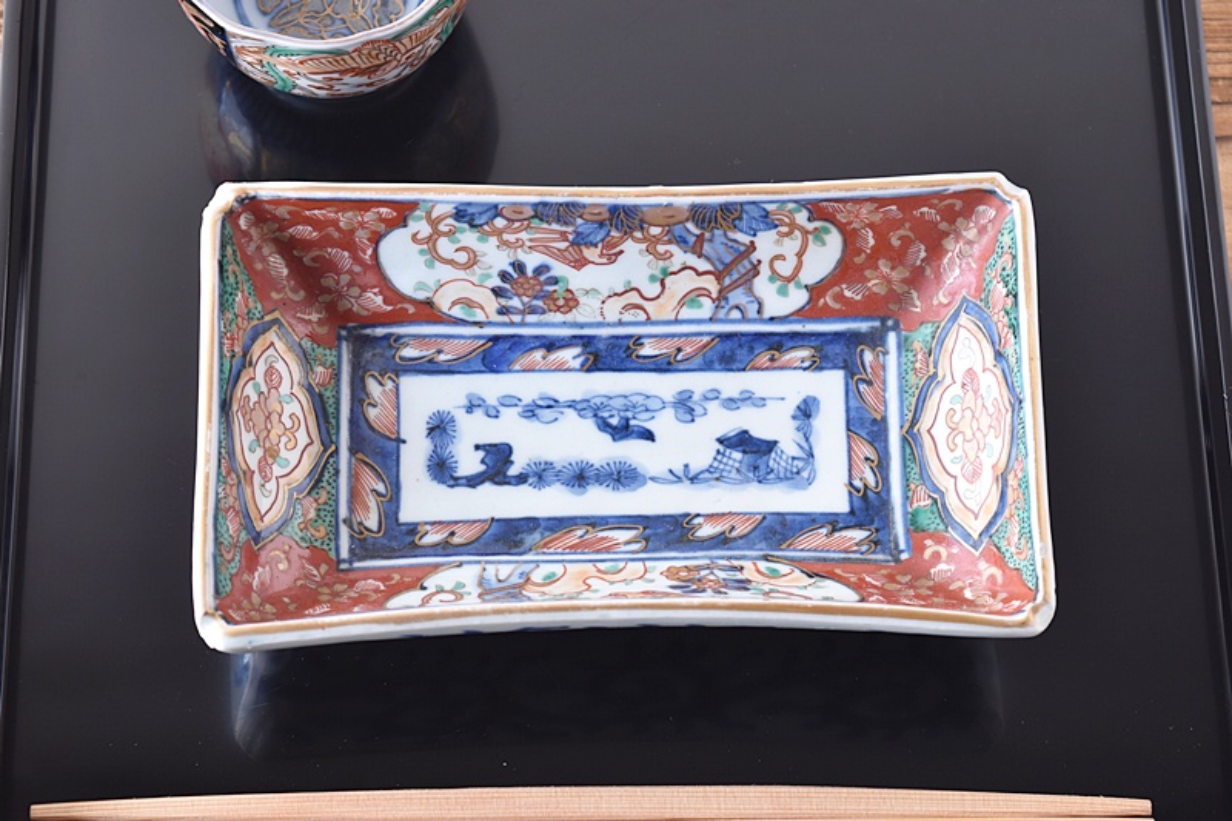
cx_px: 616
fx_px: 2823
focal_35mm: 82
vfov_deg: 16.5
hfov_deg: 24.6
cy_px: 410
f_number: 5.6
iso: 200
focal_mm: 55
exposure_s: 1/2
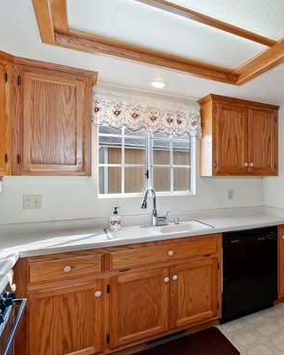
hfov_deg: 49.3
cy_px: 184
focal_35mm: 24
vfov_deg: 70.3
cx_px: 276
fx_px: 252
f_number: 8
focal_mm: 10
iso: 320
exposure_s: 1/30
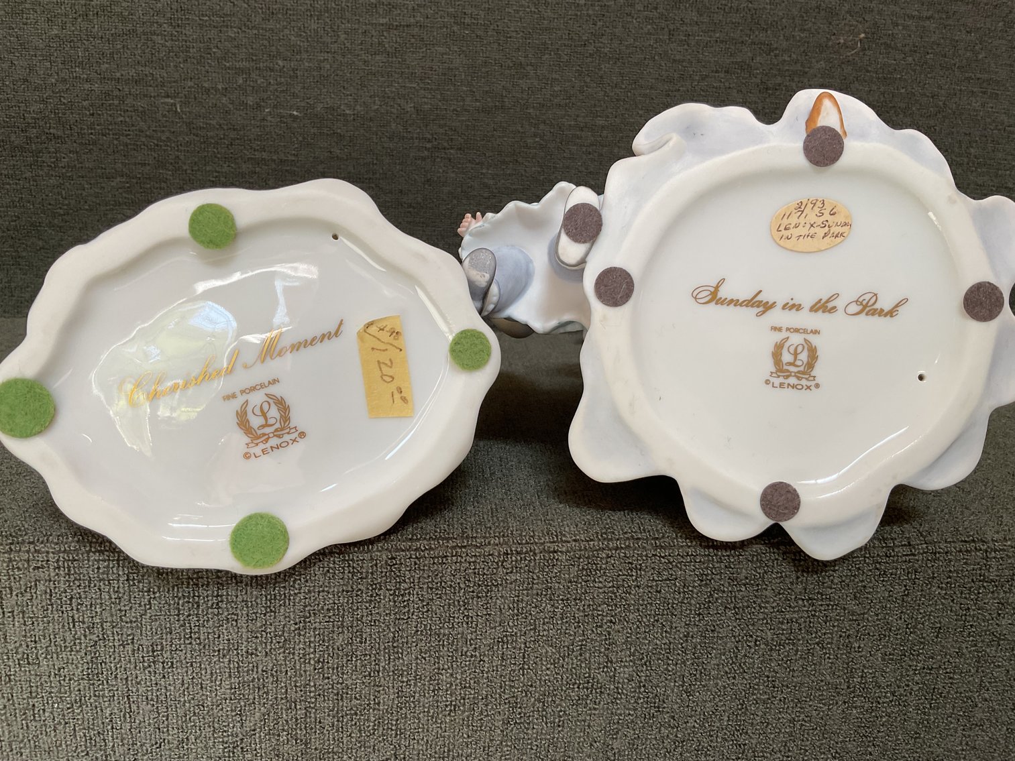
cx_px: 508
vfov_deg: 48.2
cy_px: 380
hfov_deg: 61.7
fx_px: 850
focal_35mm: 29
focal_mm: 3
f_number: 1.8
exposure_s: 1/60
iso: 40
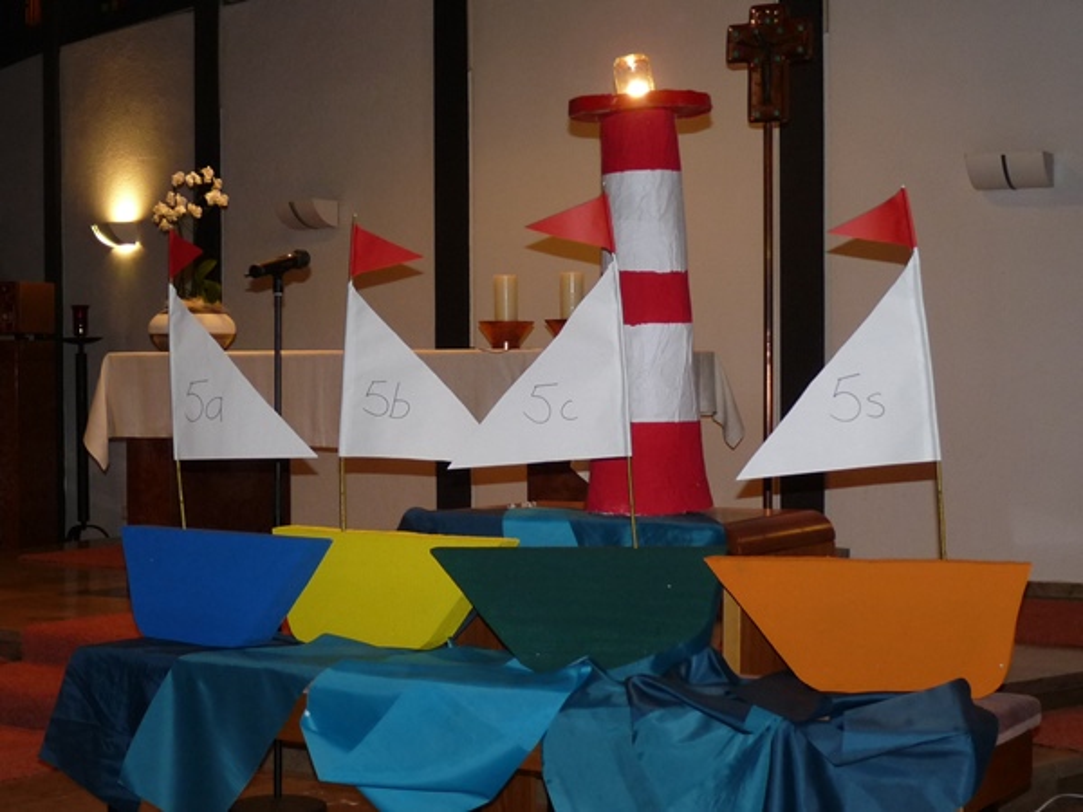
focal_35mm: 55
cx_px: 542
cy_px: 406
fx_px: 1721
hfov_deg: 34.9
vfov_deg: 26.6
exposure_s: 1/30
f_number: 3
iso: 160
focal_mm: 6.9
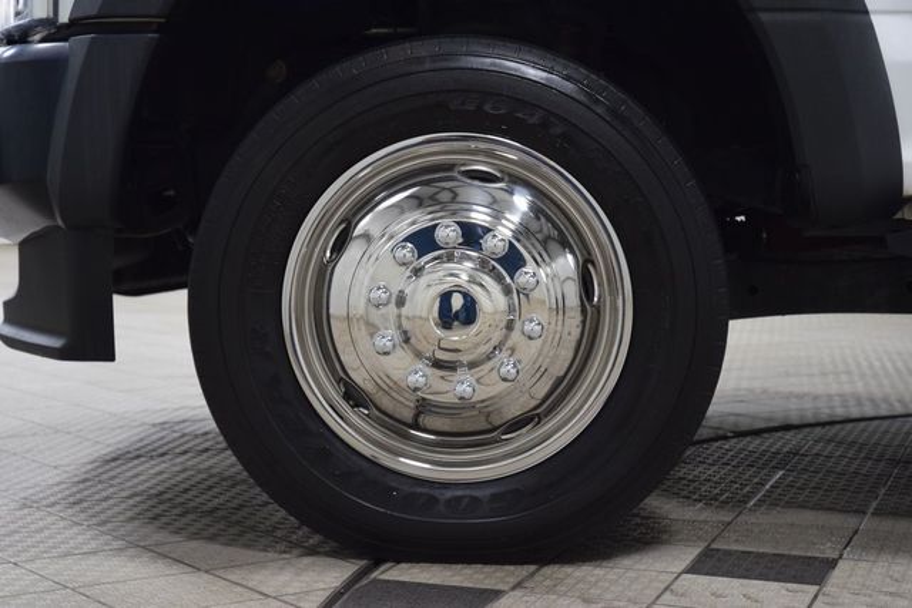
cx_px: 456
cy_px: 304
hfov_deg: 27.0
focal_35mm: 75
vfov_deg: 18.2
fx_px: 1900
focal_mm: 50
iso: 1600
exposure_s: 1/60
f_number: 4.5
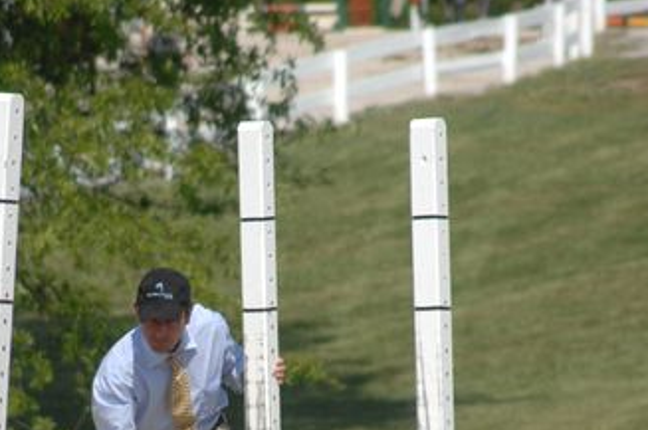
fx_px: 10550
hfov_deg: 3.5
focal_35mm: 587
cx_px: 172
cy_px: 352
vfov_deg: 2.3
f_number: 5.6
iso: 200
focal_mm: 200
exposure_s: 1/1000
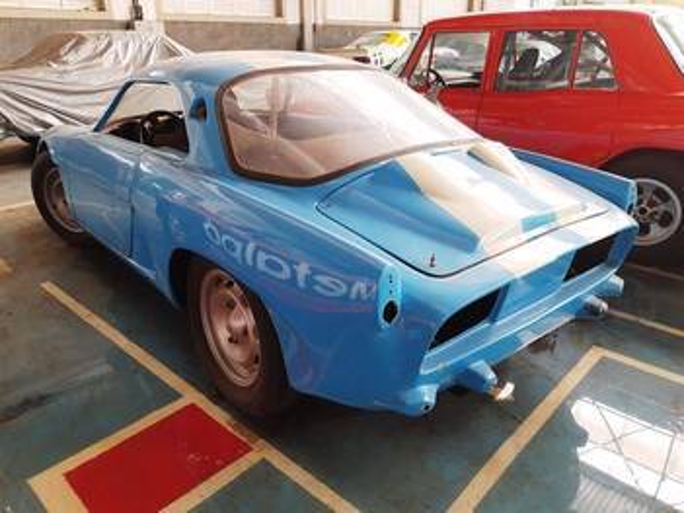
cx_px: 342
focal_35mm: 26
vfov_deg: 53.0
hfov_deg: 67.3
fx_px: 514
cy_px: 256
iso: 138
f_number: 1.7
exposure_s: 1/50
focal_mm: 4.75
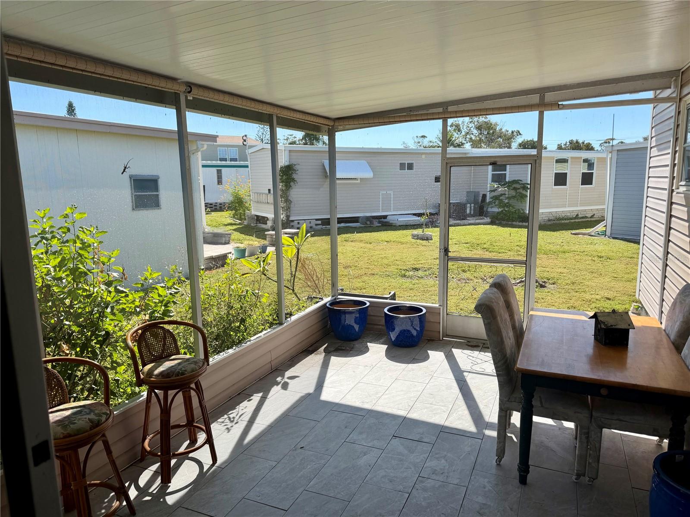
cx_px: 345
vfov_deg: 56.8
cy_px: 258
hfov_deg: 71.6
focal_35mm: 24
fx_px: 478
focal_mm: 6.76
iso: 80
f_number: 1.78
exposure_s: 1/2370
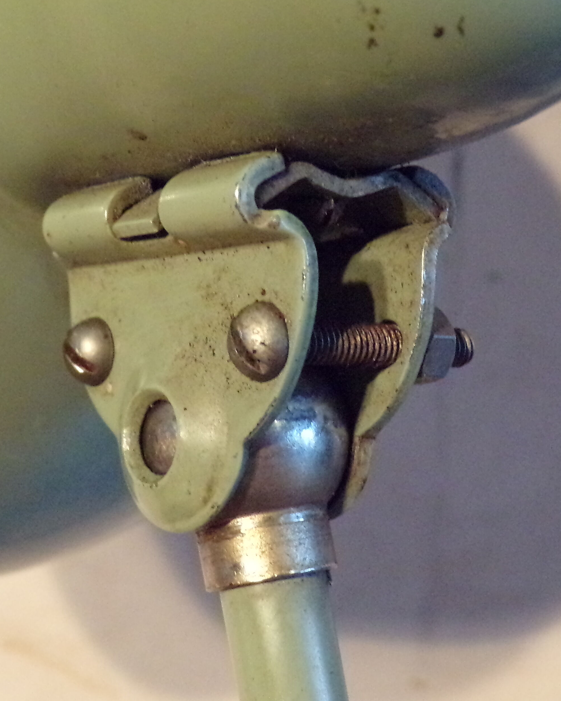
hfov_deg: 22.8
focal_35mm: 67
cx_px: 242
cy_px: 409
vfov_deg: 28.3
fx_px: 1391
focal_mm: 6.6
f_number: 3.3
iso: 800
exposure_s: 1/17
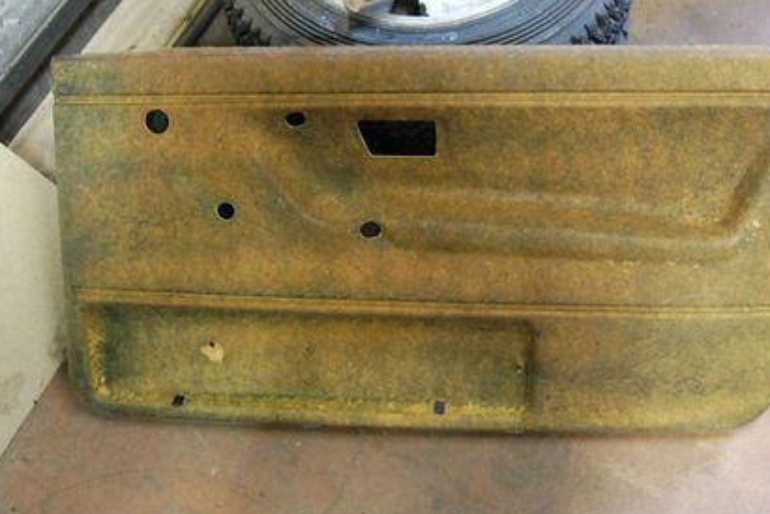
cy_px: 174
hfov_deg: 46.4
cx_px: 407
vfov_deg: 31.7
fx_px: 898
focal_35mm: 42
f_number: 3.5
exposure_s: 1/15
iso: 800
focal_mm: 18
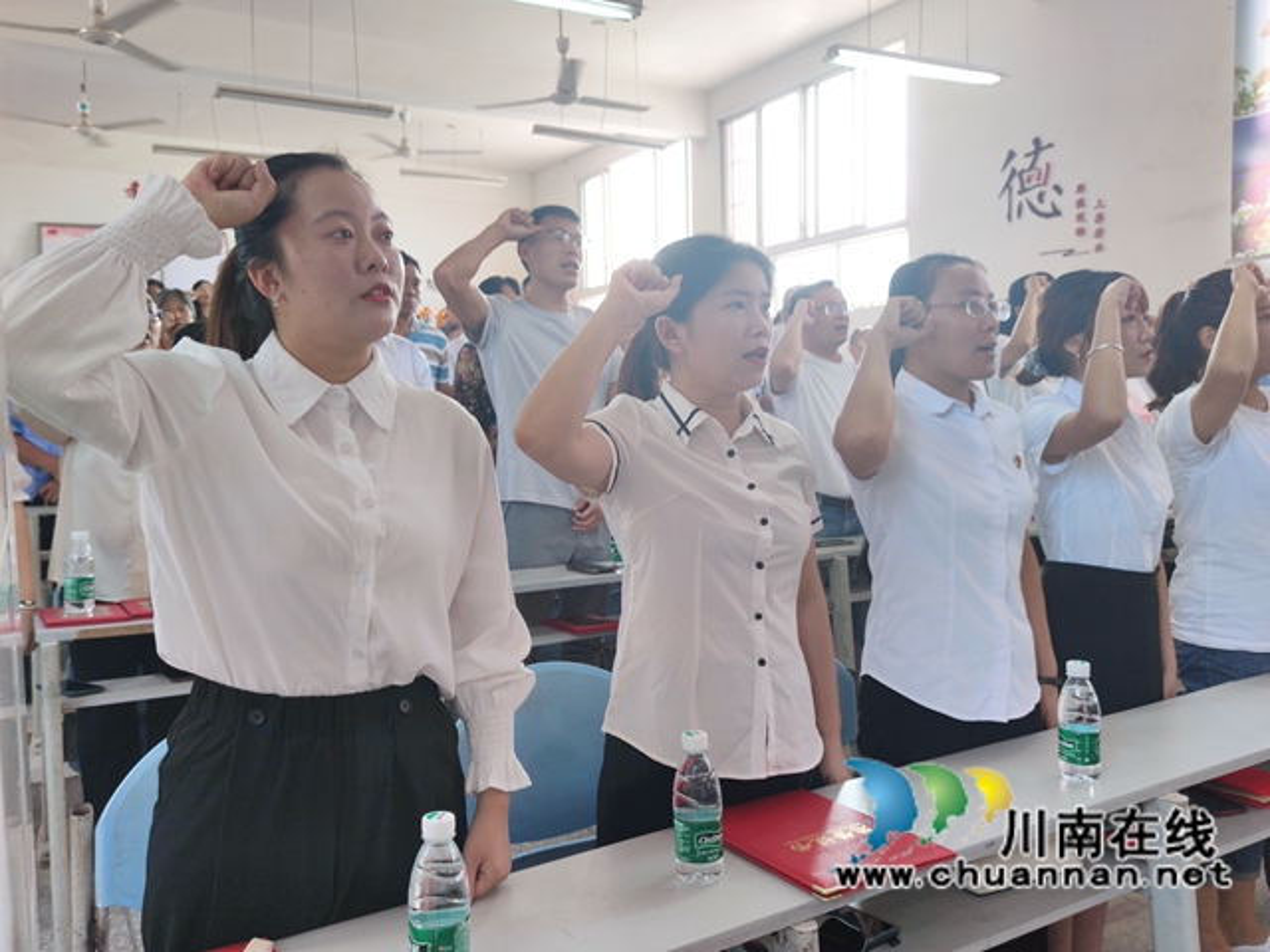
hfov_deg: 65.3
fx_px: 991
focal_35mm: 27
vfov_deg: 51.4
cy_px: 476
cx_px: 635
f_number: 1.69
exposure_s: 1/109
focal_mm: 6.72
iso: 50
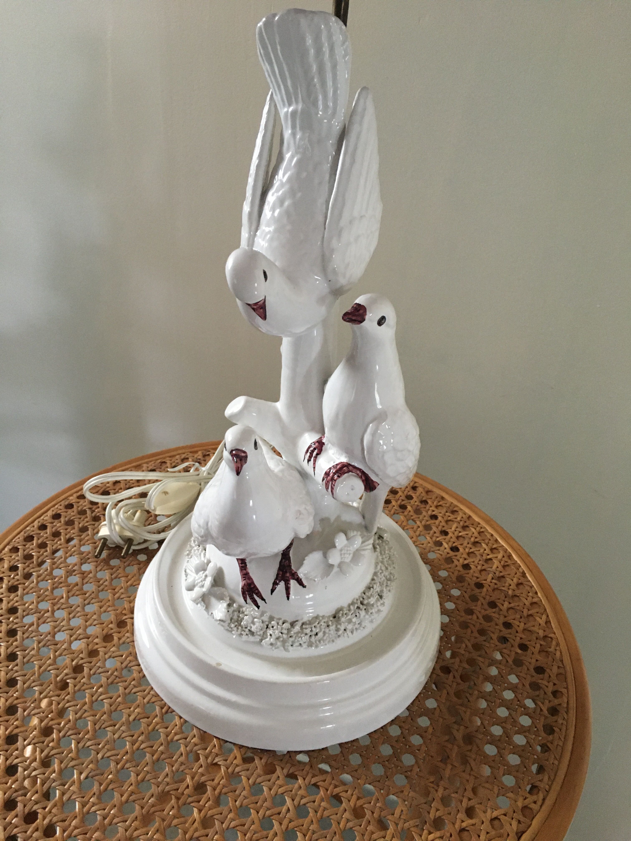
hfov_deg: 48.2
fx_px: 705
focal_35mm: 29
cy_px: 420
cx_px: 316
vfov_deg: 61.7
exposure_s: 1/17
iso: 200
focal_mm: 4.15
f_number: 2.2
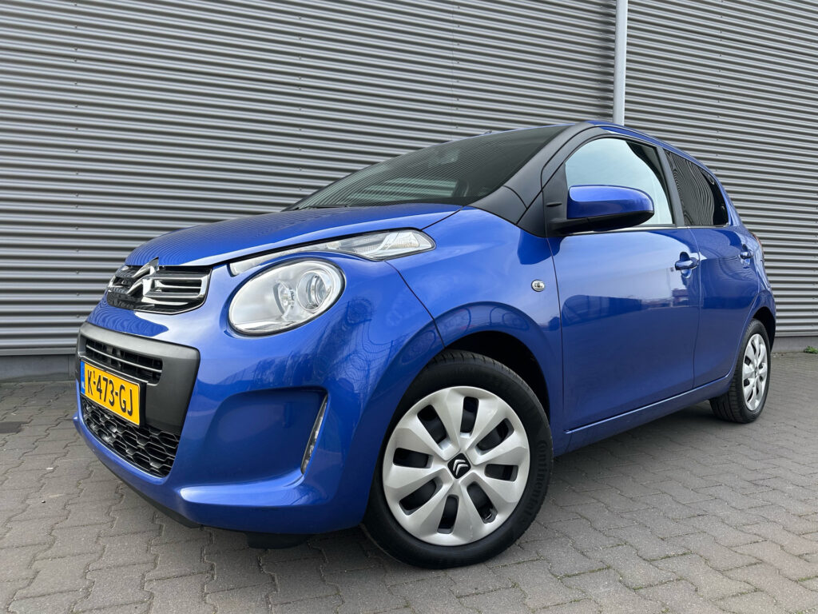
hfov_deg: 71.6
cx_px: 409
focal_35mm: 24
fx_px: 567
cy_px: 307
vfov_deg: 56.8
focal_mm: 6.86
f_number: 1.78
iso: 80
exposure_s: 1/850
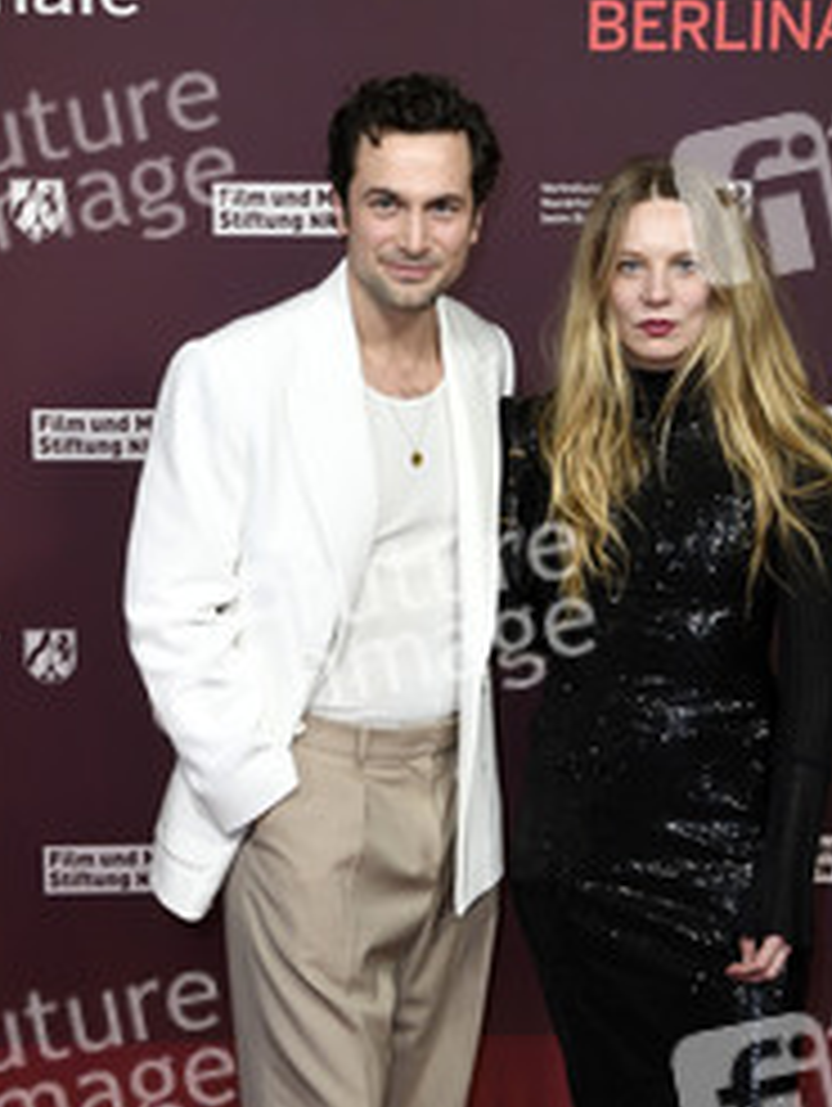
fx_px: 2495
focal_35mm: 78
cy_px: 855
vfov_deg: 24.7
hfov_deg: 18.9
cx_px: 495
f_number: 4
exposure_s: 1/320
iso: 800
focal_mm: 50
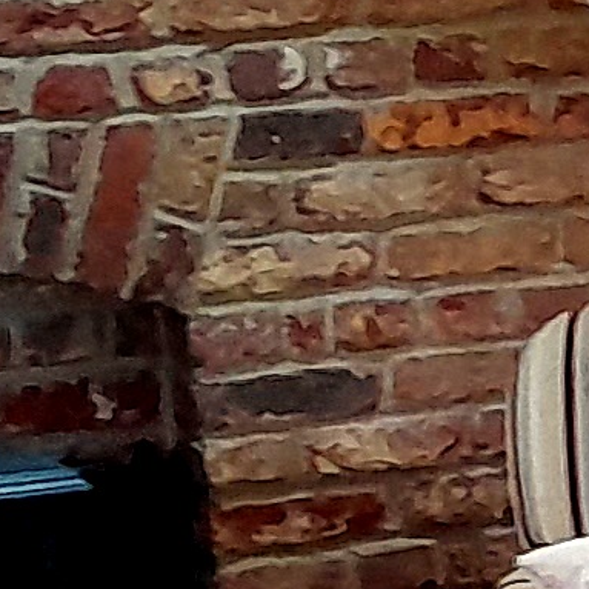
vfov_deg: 6.8
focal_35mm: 254
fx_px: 4890
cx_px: 1790
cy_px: 732
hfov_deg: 6.3
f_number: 1.8
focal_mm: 4
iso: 250
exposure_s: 1/50
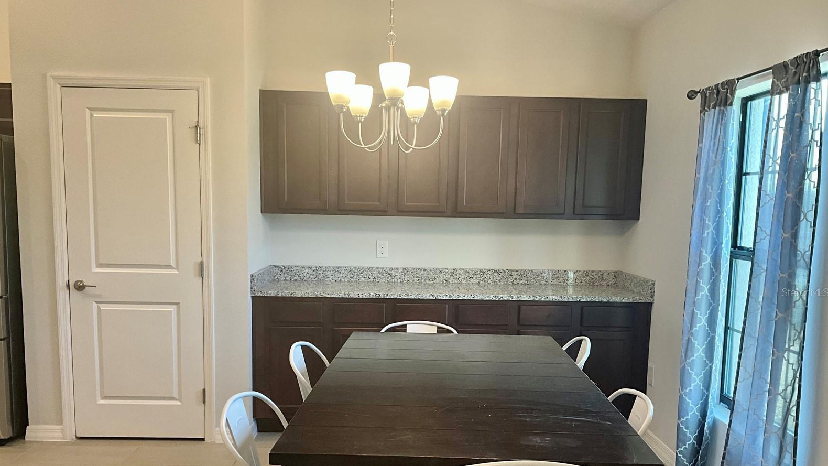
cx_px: 412
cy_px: 292
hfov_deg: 61.0
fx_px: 703
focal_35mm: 32
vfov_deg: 36.5
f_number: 1.8
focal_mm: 3
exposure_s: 1/60
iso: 80
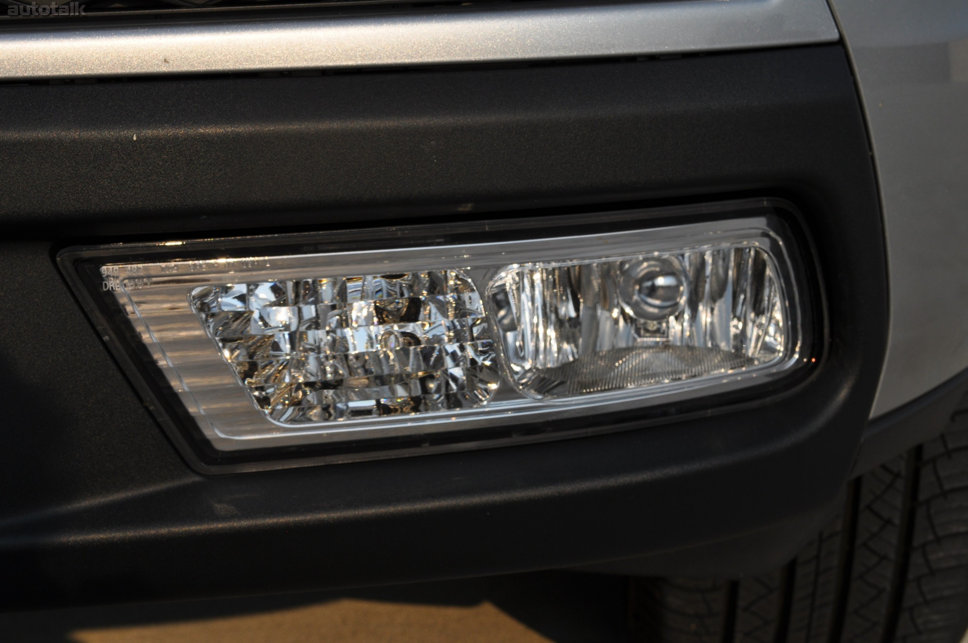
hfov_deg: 33.4
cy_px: 322
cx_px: 484
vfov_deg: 22.6
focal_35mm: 60
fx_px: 1612
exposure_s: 1/500
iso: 200
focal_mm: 40
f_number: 11
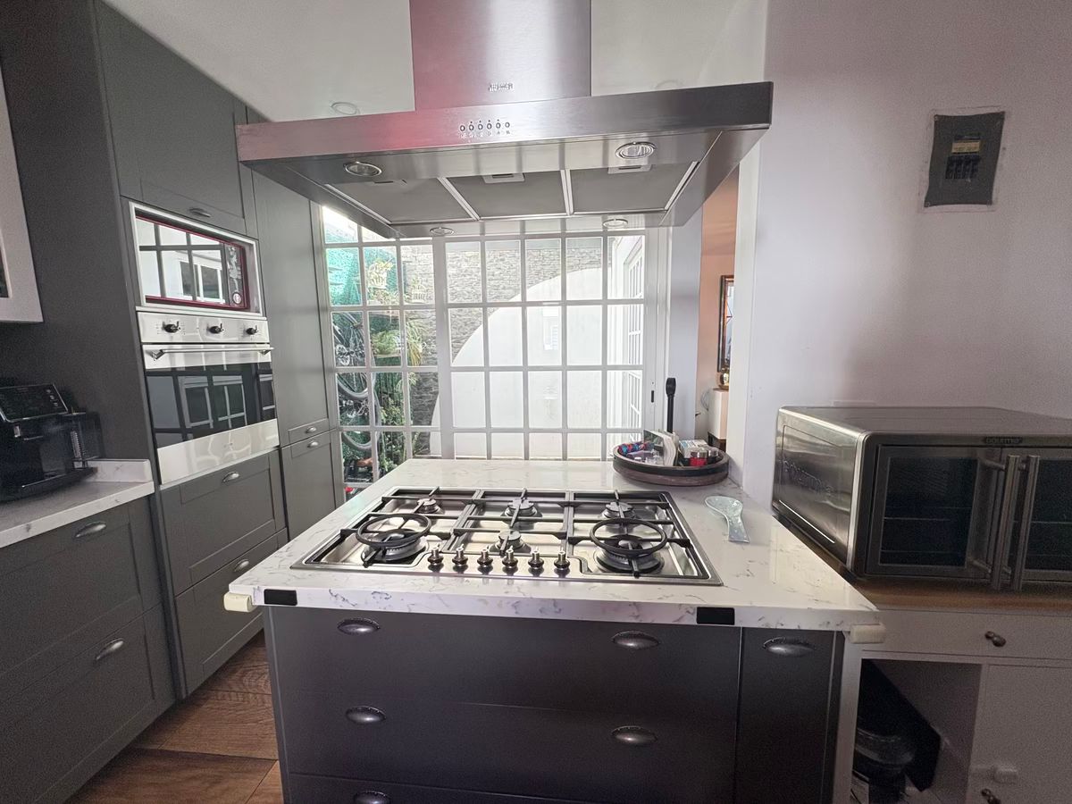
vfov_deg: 85.7
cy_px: 402
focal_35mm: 14
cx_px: 536
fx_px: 434
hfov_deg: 102.1
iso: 250
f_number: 2.2
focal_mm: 2.22
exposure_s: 1/95
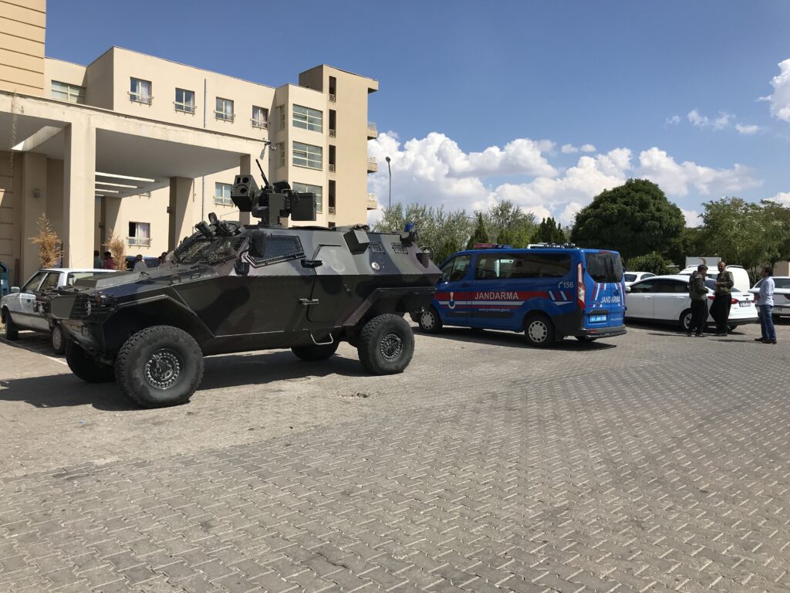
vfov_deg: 49.7
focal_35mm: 28
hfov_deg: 63.4
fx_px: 639
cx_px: 395
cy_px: 296
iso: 20
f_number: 1.8
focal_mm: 3.99
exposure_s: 1/3425
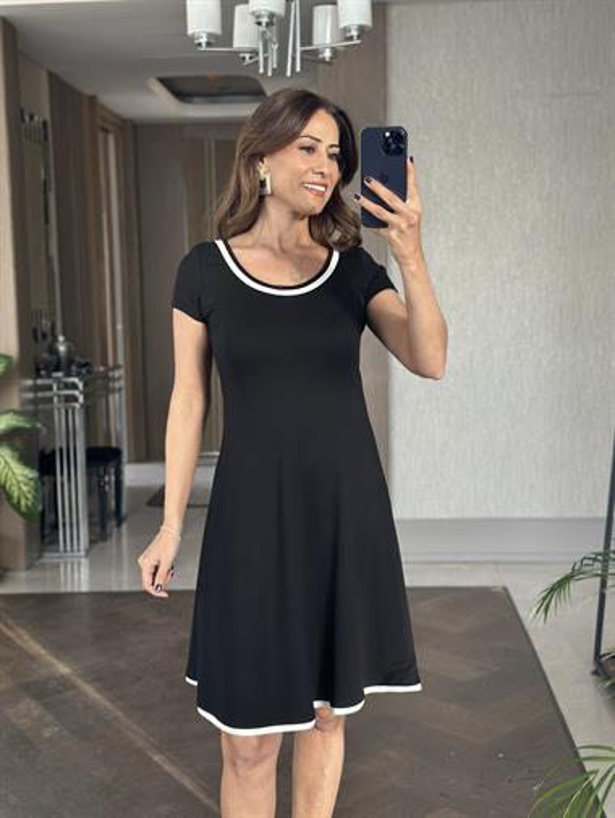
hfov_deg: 30.3
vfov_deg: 39.6
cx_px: 308
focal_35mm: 48
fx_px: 1136
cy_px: 409
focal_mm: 6.86
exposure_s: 1/60
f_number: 1.78
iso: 160
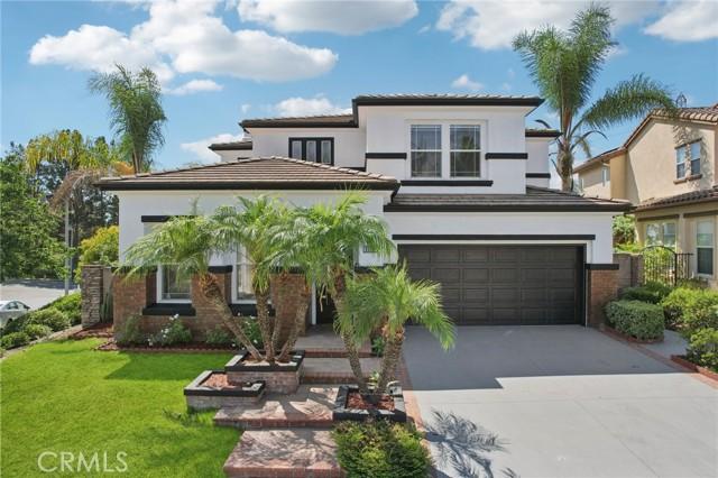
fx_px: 439
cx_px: 359
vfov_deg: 57.2
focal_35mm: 22
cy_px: 239
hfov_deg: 78.6
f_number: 2.8
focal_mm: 8.4
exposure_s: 1/2000
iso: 100
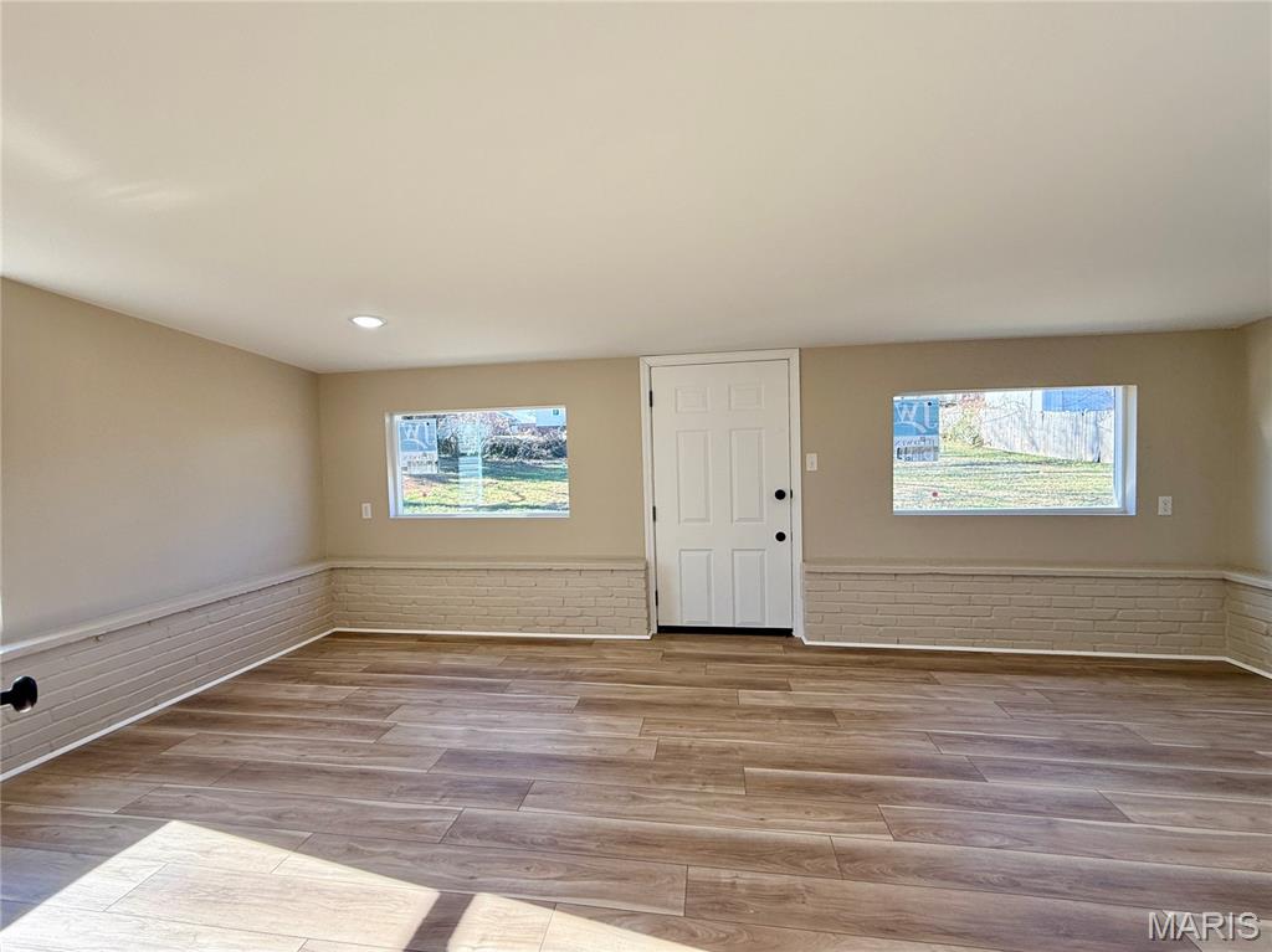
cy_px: 476
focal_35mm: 14
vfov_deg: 85.6
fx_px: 514
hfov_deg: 102.1
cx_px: 636
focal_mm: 2.22
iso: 64
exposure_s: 1/210
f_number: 2.2
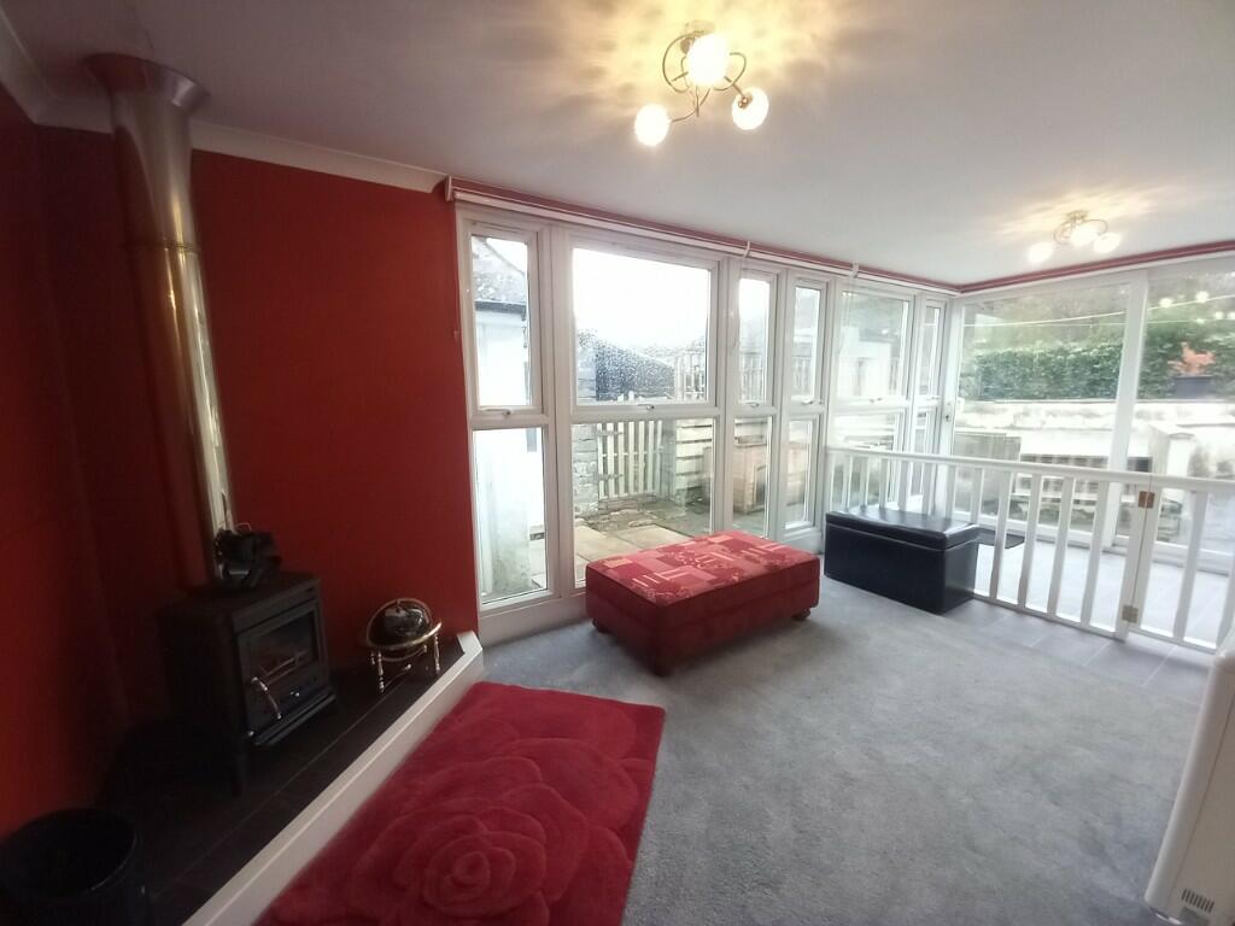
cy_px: 463
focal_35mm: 13
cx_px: 618
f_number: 2.2
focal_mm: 1.13
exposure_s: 1/50
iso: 80
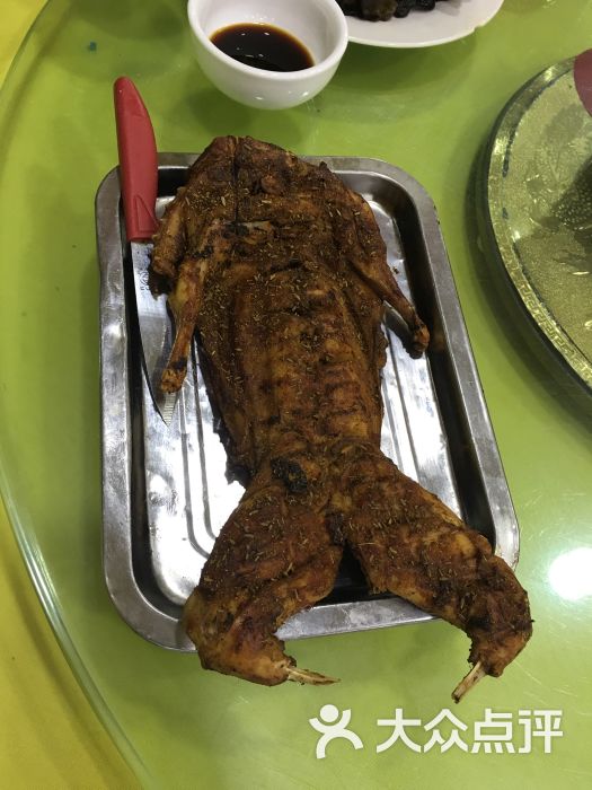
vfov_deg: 61.7
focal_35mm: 29
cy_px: 395
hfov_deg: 48.2
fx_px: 661
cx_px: 296
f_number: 2.2
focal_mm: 4.15
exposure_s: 1/33
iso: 40
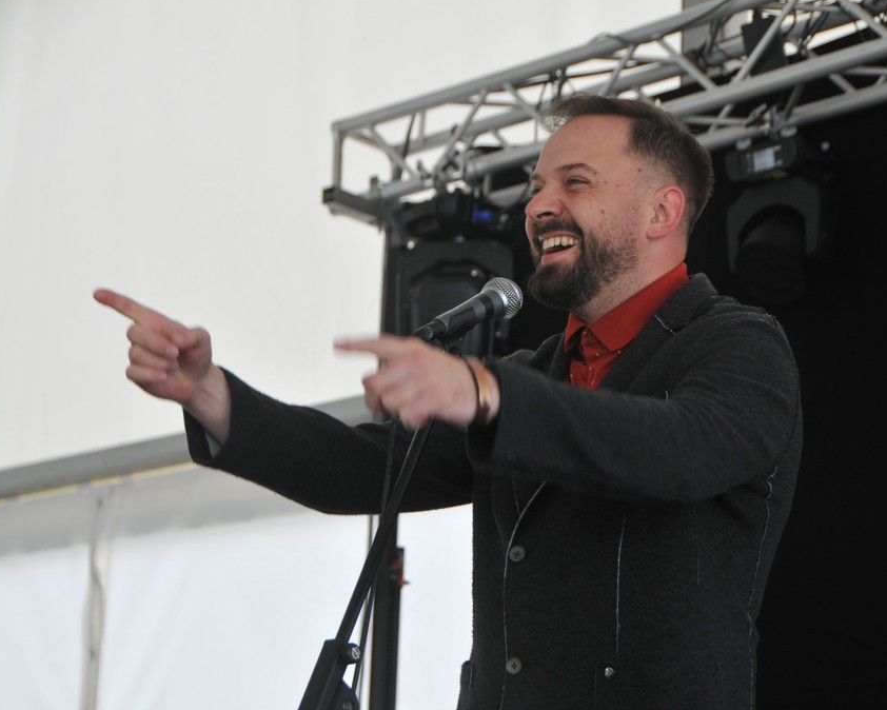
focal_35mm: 106
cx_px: 512
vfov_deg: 14.5
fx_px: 2783
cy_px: 353
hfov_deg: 18.1
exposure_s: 1/60
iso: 320
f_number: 4.8
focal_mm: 62
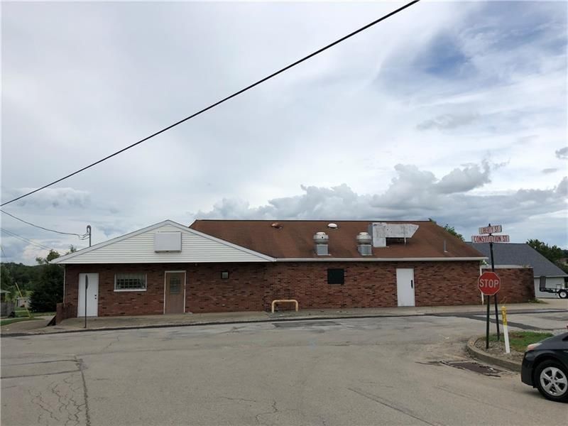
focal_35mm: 28
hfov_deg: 63.4
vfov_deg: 49.7
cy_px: 213
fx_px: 459
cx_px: 284
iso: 20
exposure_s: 1/3436
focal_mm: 4
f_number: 1.8
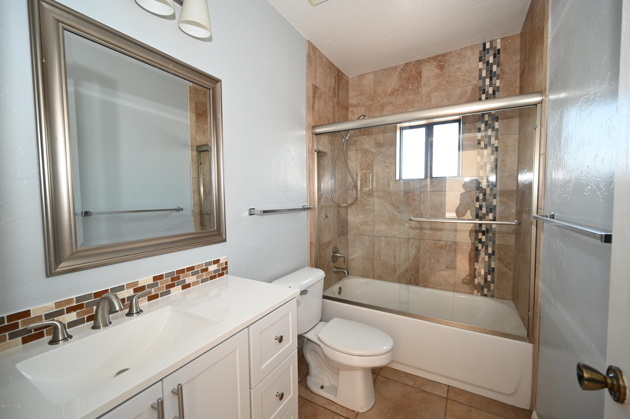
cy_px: 210
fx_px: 262
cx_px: 315
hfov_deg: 100.4
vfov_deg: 77.2
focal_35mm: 15
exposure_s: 1/60
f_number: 4
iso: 900
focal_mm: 15
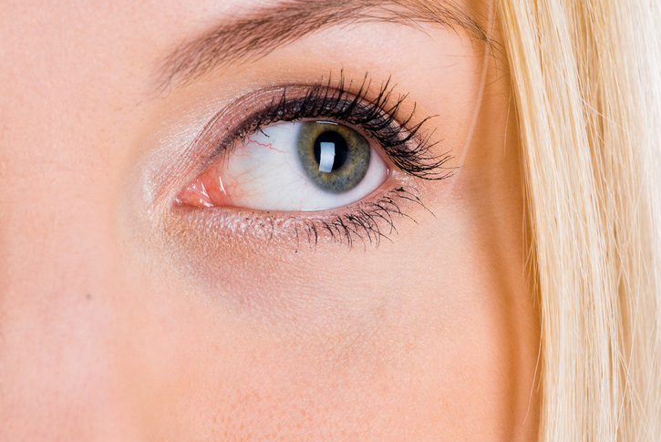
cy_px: 195
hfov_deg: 7.8
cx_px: 328
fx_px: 4834
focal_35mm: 263
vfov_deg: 5.2
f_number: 10
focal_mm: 150
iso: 100
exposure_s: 1/160
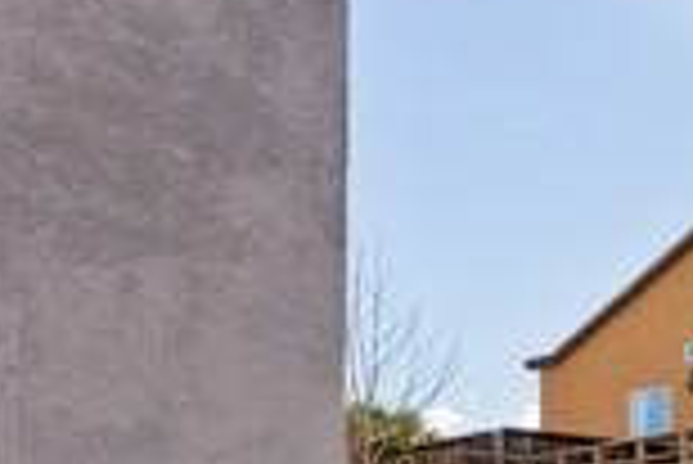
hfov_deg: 24.2
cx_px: 1116
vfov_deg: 21.2
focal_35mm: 58
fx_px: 1118
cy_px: 606
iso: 320
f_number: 7.1
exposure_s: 1/1250
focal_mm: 14
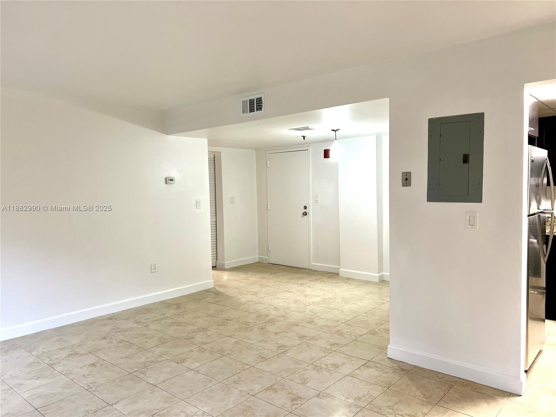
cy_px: 208
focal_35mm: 26
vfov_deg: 53.1
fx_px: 418
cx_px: 278
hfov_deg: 67.3
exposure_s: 1/120
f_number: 1.5
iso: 125
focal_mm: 5.7
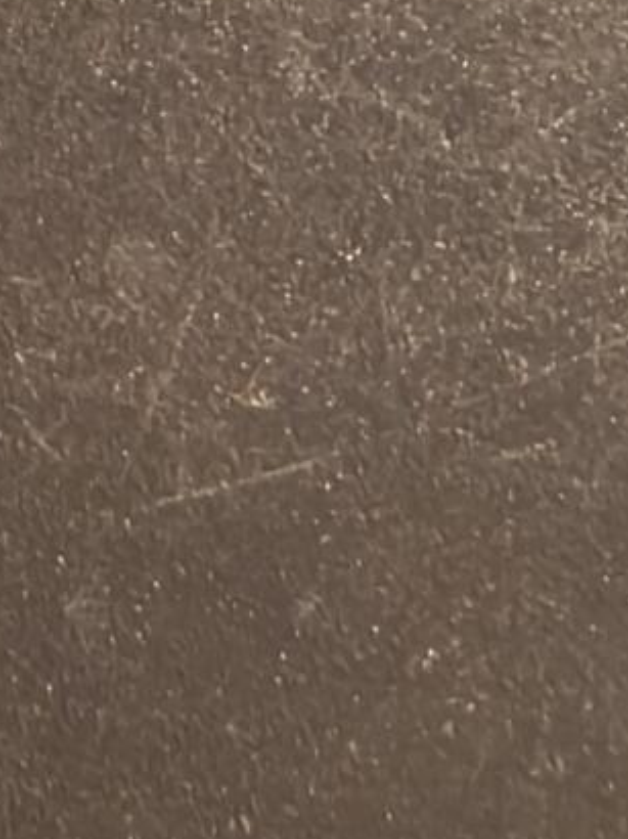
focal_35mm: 101
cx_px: -252
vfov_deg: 18.2
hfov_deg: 13.9
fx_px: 2446
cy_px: -252
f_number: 2
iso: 320
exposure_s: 1/50
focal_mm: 2.32
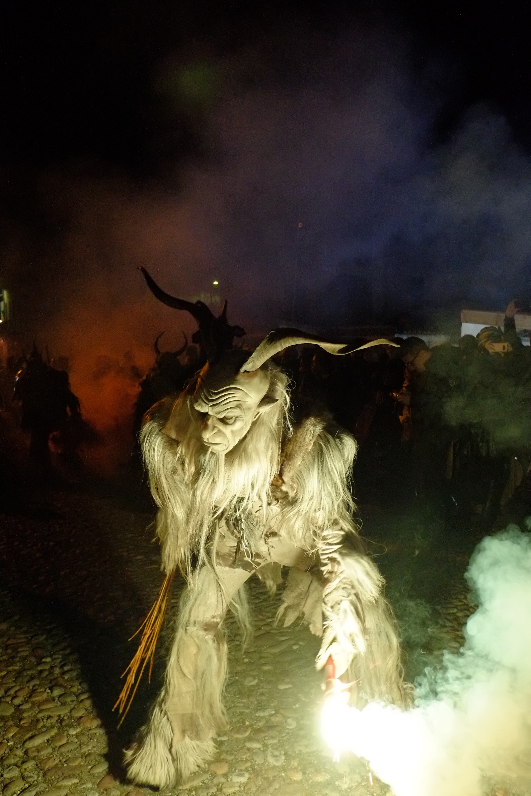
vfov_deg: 67.4
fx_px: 597
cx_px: 266
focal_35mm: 27
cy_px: 398
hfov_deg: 47.9
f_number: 4
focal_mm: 18
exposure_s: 1/160
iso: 6400
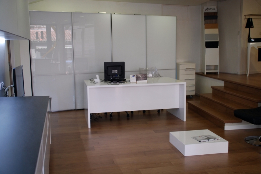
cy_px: 87
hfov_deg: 46.4
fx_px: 305
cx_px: 130
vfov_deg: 32.0
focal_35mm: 42
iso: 200
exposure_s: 1/50
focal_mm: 28
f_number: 4
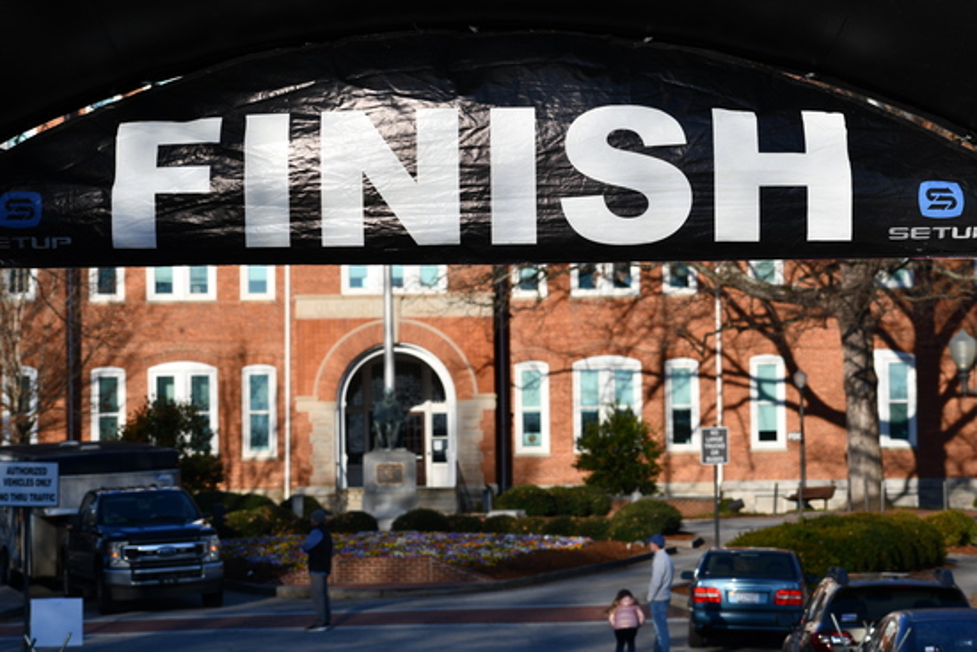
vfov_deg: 9.2
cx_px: 488
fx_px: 4072
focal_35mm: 150
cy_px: 326
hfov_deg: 13.7
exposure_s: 1/320
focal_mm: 100
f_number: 9
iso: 100
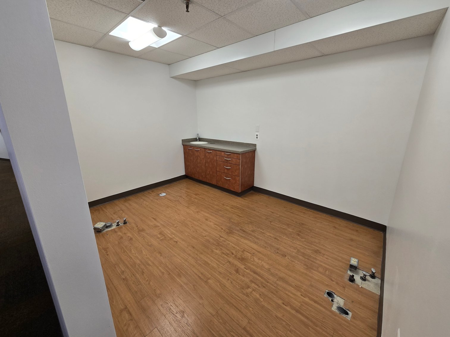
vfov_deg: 89.9
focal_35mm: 13
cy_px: 168
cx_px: 225
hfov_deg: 106.2
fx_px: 169
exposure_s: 1/60
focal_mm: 2.2
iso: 100
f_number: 2.2
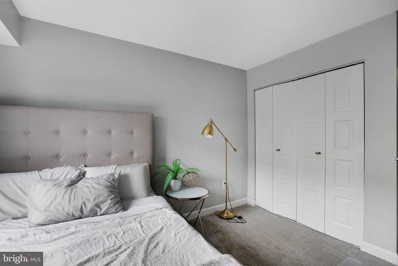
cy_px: 133
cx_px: 199
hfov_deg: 96.7
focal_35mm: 16
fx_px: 177
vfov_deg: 73.7
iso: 1250
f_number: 8
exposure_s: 1/50
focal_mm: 16
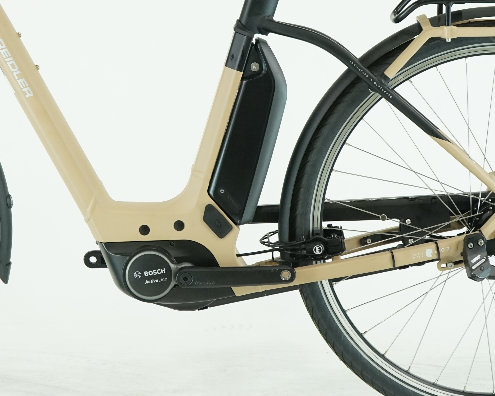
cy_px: 86
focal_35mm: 111
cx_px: 151
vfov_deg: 13.8
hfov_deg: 17.2
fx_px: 1626
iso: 1600
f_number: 5.6
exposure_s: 1/200
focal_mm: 51
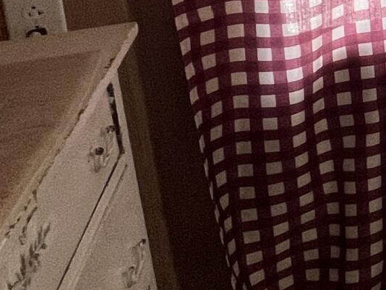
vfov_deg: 18.2
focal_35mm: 73
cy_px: -131
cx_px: 917
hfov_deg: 15.3
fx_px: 814
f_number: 1.8
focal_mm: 1.57
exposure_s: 1/60
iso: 200
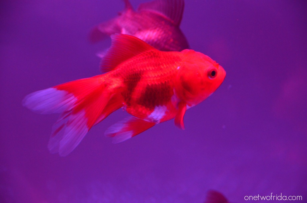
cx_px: 154
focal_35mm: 165
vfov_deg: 8.3
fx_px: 1404
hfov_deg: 12.5
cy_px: 102
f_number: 6
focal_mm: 110
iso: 1600
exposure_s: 1/40
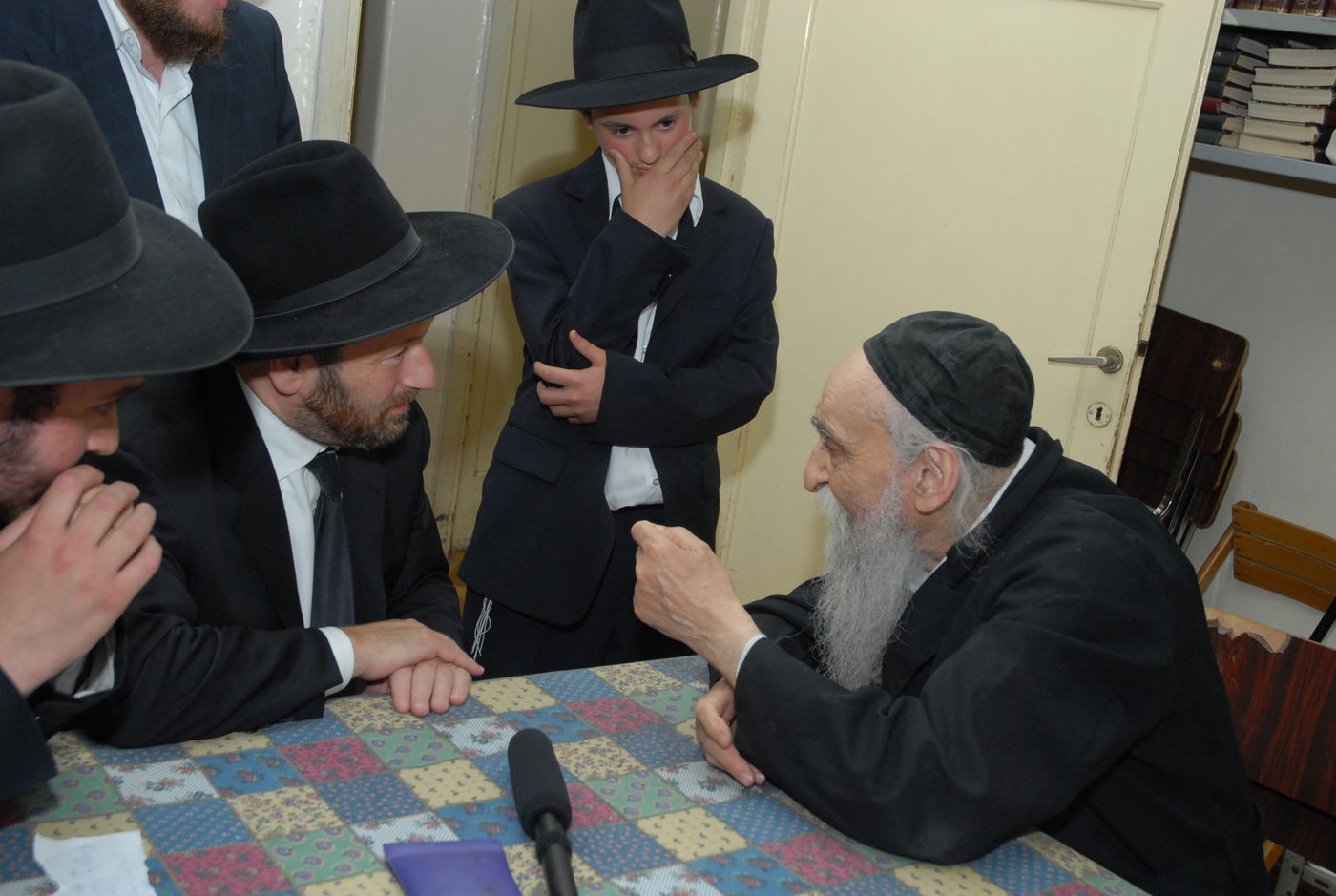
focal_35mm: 44
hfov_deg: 44.9
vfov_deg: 31.0
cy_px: 448
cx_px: 668
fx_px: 1617
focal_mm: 29
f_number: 5
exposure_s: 1/50
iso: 400
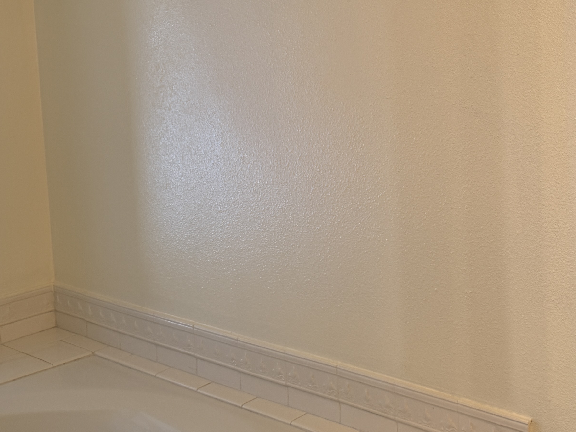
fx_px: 949
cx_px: 433
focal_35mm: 57
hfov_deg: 33.1
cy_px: 103
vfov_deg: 25.3
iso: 100
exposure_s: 1/60
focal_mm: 6.76
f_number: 1.78
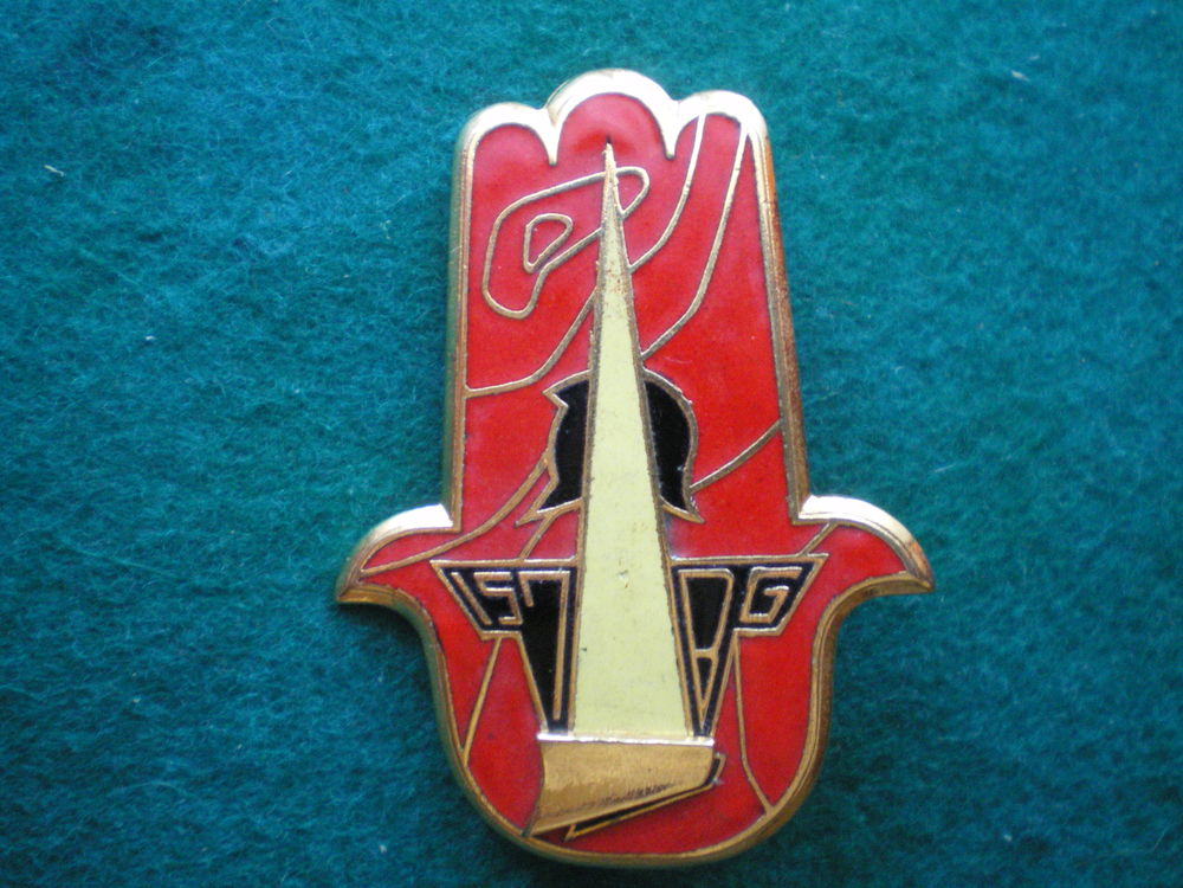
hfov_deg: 49.0
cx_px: 592
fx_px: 1299
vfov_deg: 37.7
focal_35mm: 38
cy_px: 444
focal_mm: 6.3
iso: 400
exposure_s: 1/10
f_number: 3.1
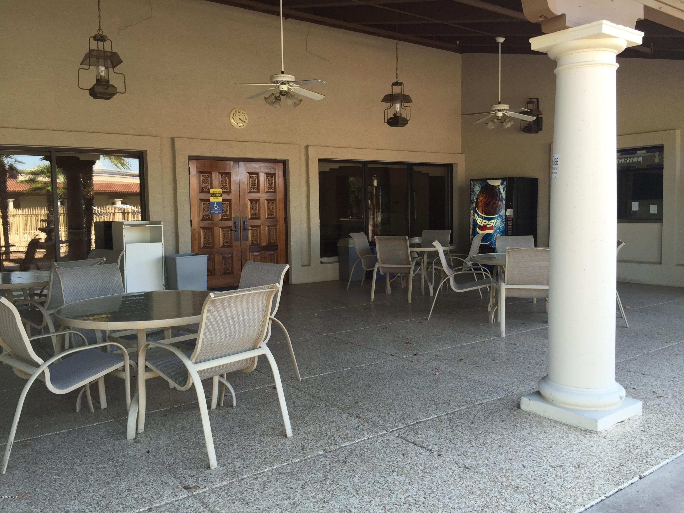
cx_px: 342
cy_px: 256
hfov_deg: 61.7
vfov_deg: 48.2
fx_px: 573
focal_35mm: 29
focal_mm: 4.15
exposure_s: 1/120
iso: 32
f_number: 2.2
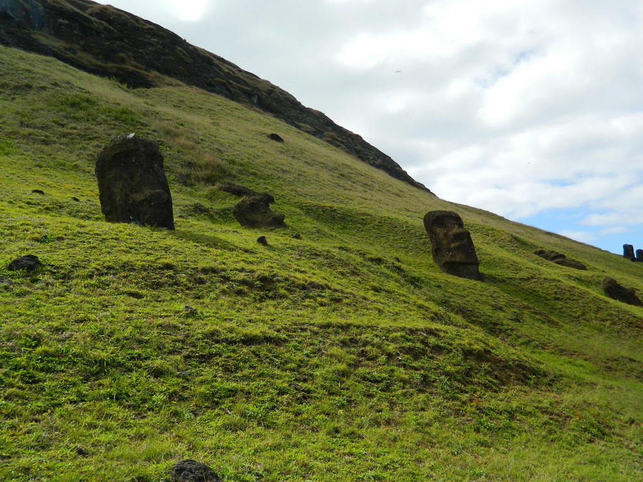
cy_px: 241
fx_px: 650
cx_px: 322
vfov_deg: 40.7
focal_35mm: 35
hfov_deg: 52.6
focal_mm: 6.2
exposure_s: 1/800
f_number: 3.3
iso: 80
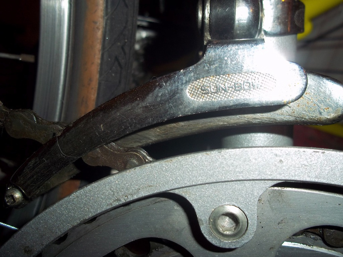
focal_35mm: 36
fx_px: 357
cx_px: 172
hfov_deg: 51.4
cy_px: 128
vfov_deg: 39.7
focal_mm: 6.5
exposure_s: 1/30
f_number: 3.1
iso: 80
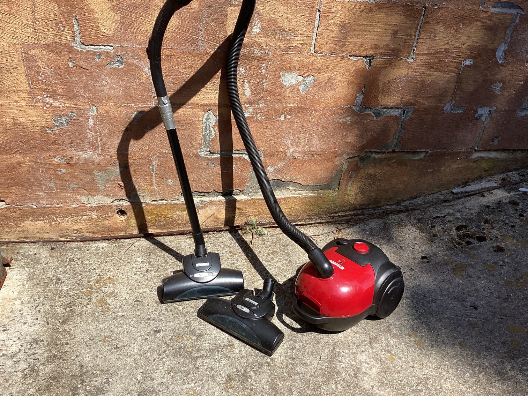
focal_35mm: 31
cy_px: 198
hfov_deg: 58.3
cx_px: 264
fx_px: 473
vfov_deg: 45.4
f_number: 2.4
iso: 25
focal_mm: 3.3
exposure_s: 1/916
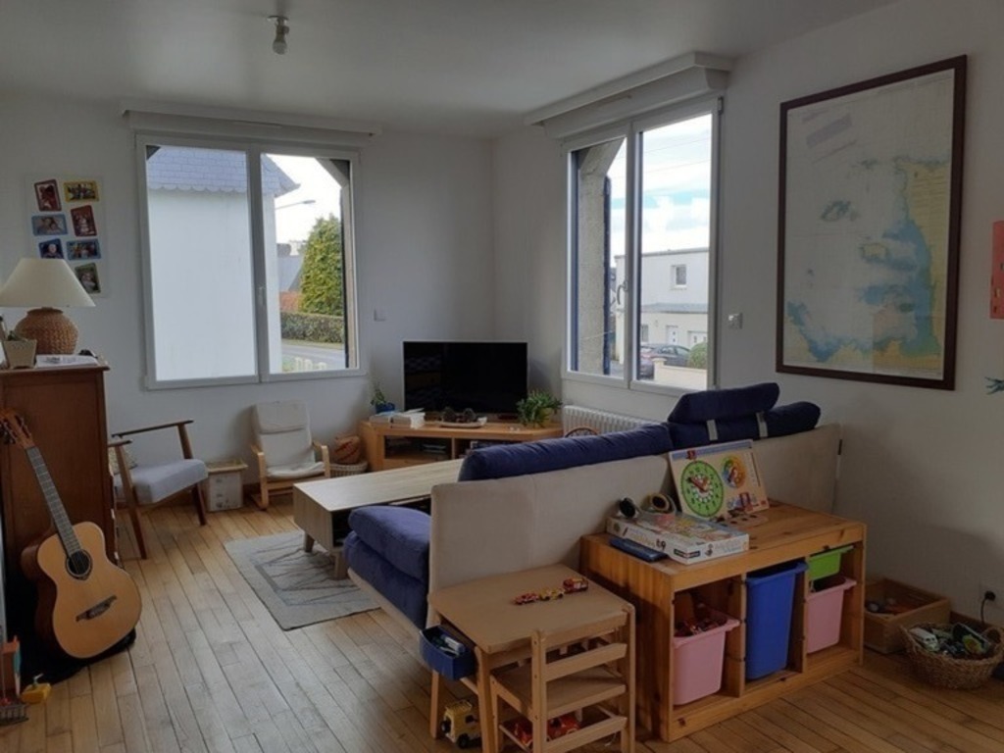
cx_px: 502
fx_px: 783
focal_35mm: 27
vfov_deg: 51.4
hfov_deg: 65.3
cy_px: 376
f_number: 1.9
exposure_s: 1/126
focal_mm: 3.6
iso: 40
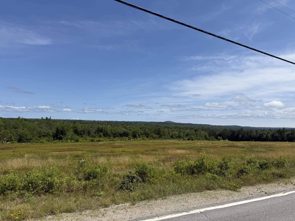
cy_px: 110
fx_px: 205
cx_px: 148
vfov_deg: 56.8
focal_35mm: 24
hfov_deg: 71.6
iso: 80
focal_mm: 6.76
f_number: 1.78
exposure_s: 1/7353
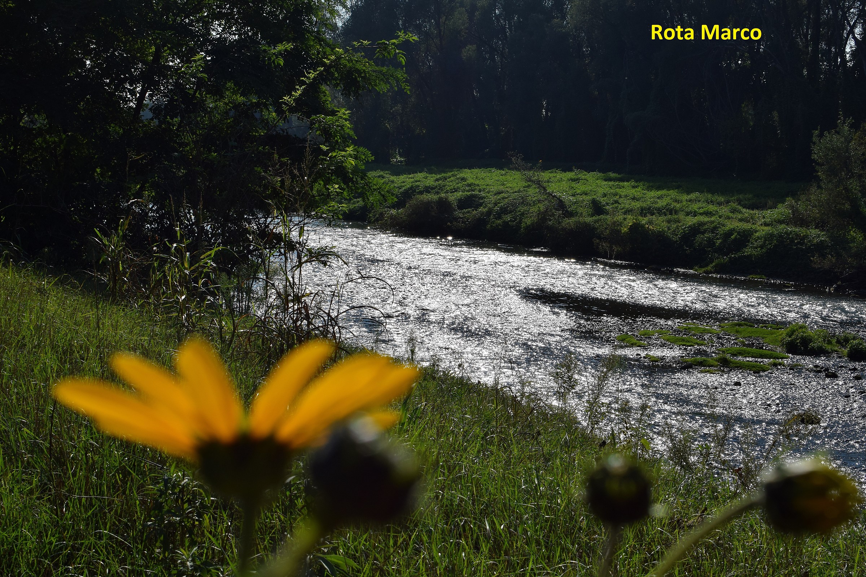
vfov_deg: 25.8
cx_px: 433
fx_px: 1263
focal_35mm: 52
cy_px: 288
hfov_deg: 37.9
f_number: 13
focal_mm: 35
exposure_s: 1/640
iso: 200
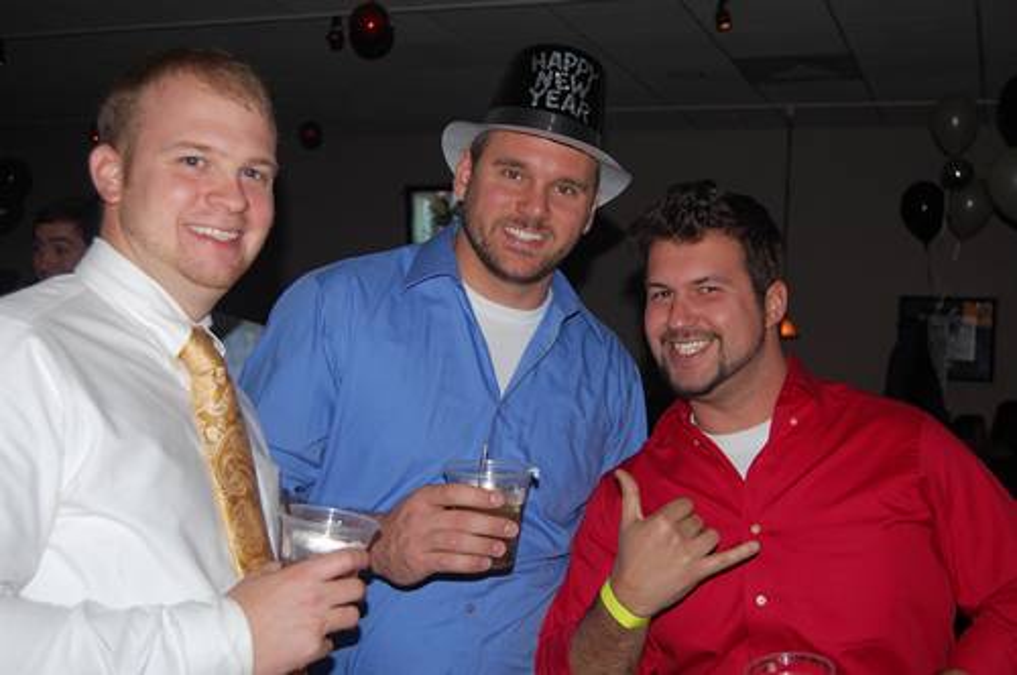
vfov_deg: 29.8
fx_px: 1270
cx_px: 508
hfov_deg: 43.7
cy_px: 338
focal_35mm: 45
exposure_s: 1/60
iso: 400
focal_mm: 30
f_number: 4.2
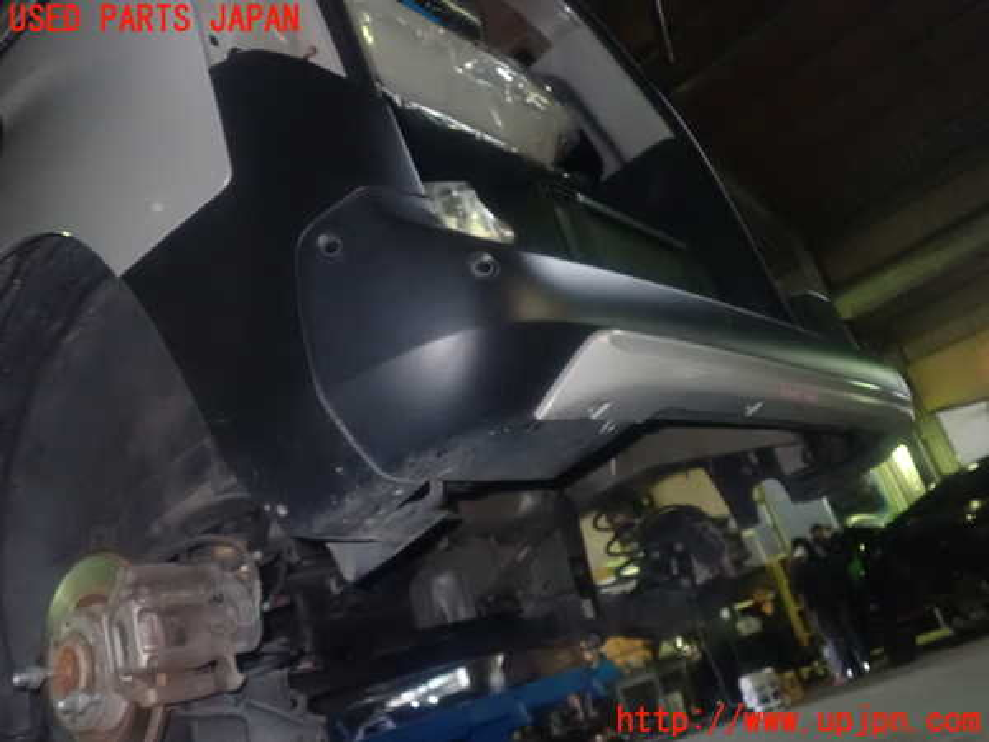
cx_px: 494
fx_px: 914
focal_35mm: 32
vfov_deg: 44.2
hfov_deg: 56.8
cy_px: 371
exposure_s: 1/30
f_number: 7.1
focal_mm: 5.79
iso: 1600
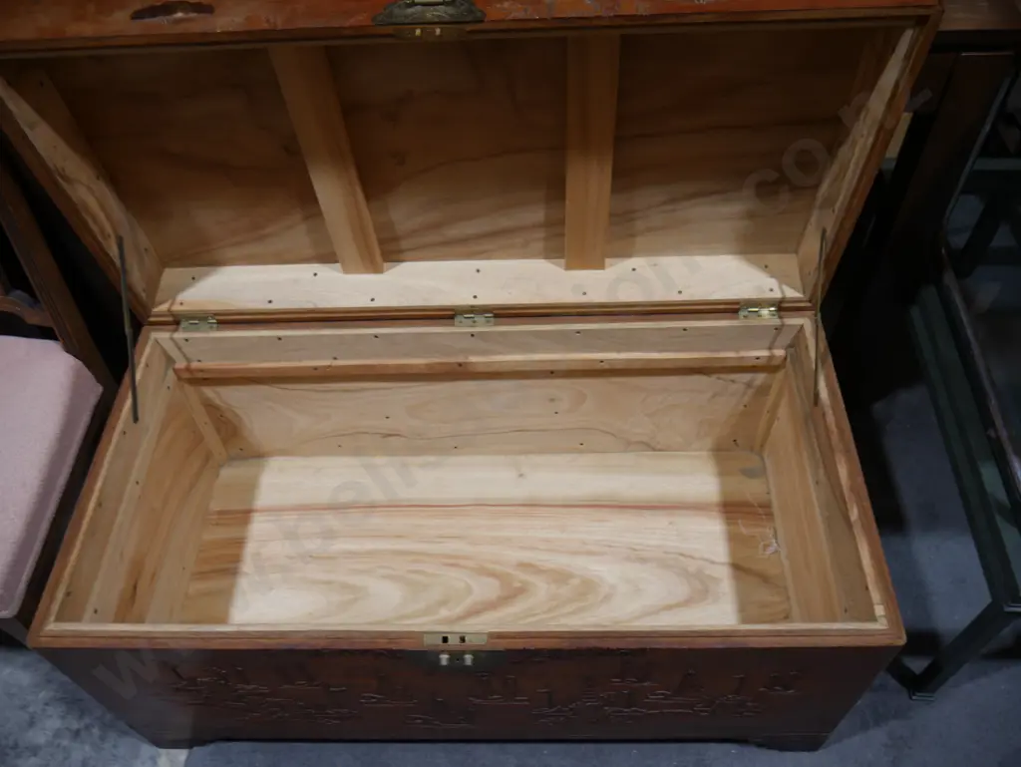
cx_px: 510
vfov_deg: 49.8
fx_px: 826
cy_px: 384
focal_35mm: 28
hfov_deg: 63.4
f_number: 3.5
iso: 200
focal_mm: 14
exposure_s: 1/80
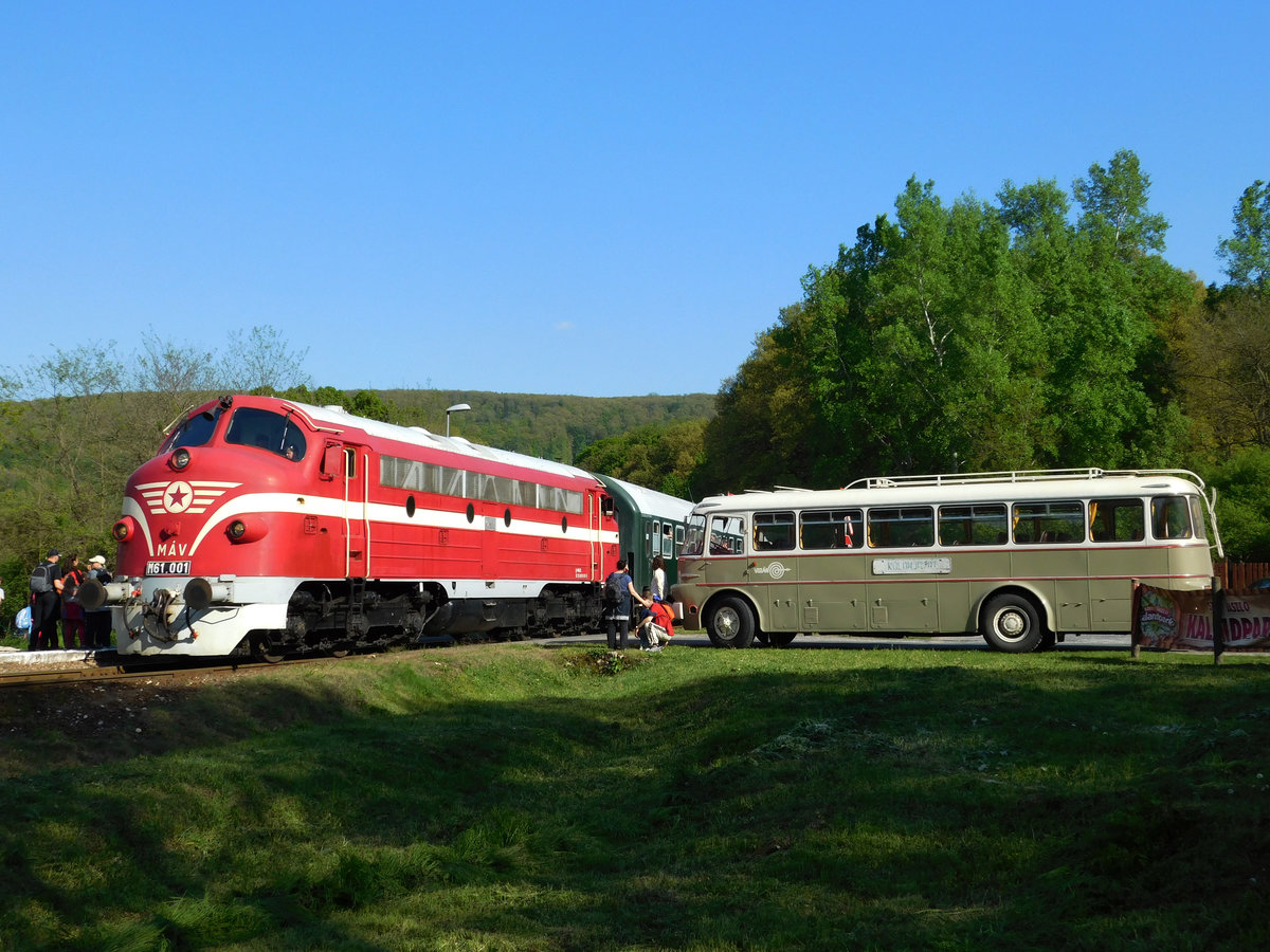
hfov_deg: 46.8
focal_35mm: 40
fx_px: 1468
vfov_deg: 36.0
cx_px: 635
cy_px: 476
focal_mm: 7.1
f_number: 3.6
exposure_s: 1/1000
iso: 125
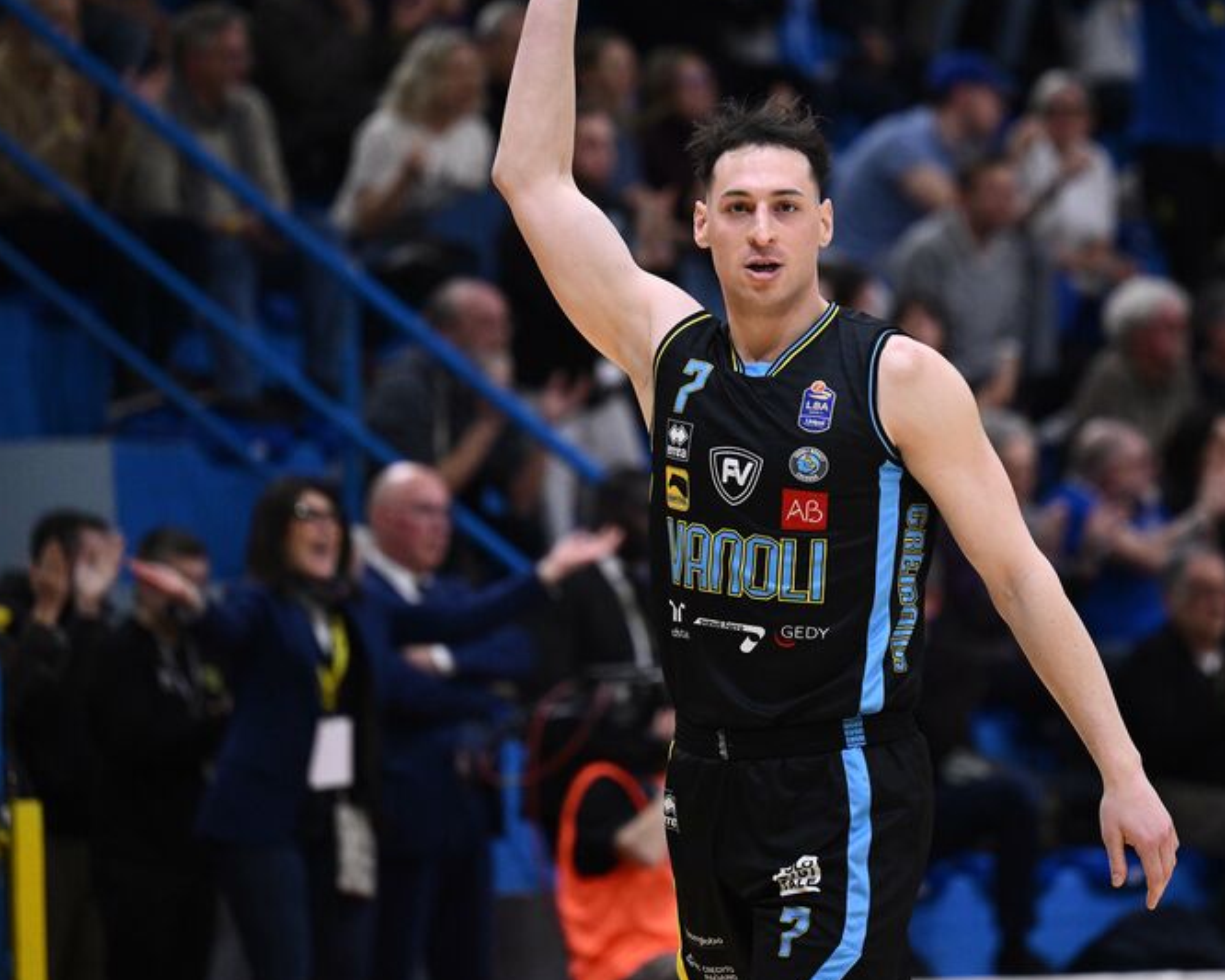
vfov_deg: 7.0
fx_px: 8014
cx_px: 754
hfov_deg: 8.7
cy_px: 400
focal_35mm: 221
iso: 4000
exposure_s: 1/1250
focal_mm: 160
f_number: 2.8
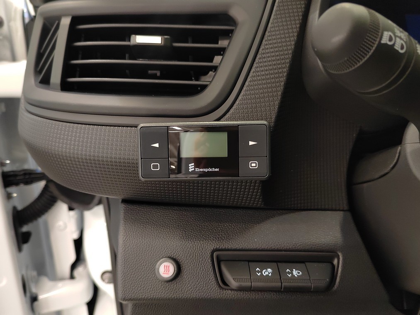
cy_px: 158
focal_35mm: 27
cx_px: 210
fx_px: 328
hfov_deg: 65.3
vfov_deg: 51.4
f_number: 1.9
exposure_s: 1/50
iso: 4360
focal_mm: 5.52
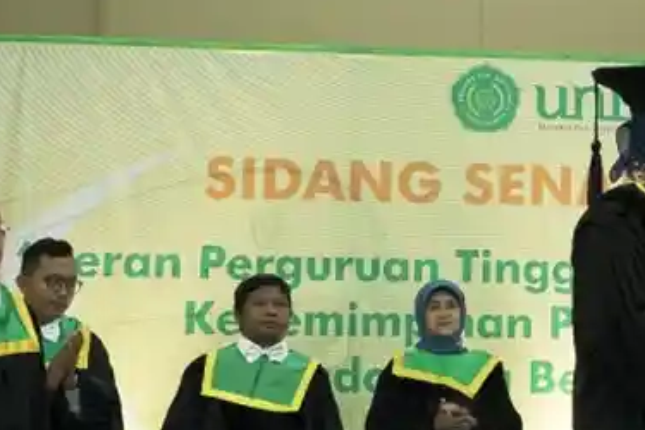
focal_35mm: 96
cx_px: 652
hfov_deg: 20.5
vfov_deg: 14.2
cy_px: 184
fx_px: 1720
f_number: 4
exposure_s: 1/40
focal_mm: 30
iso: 2000
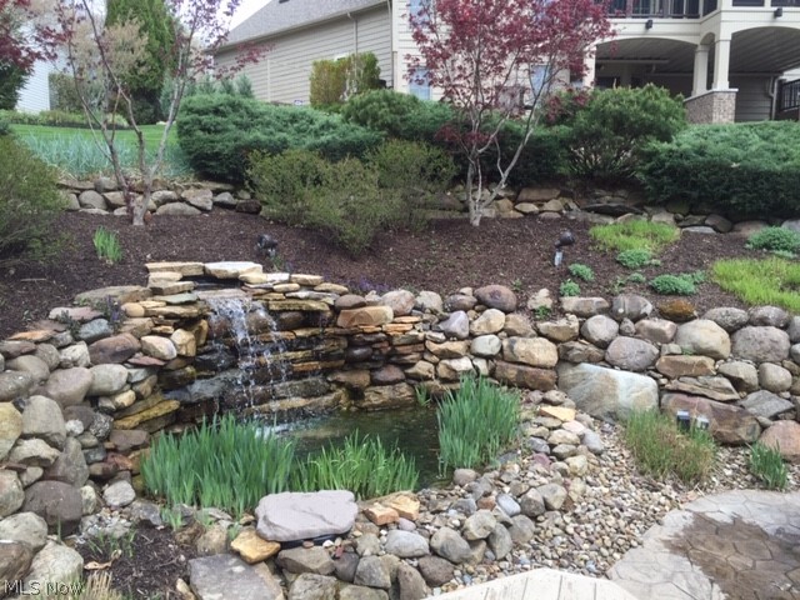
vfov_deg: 48.2
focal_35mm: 29
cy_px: 300
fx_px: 670
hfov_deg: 61.7
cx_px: 400
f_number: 2.2
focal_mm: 4.15
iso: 32
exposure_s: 1/618
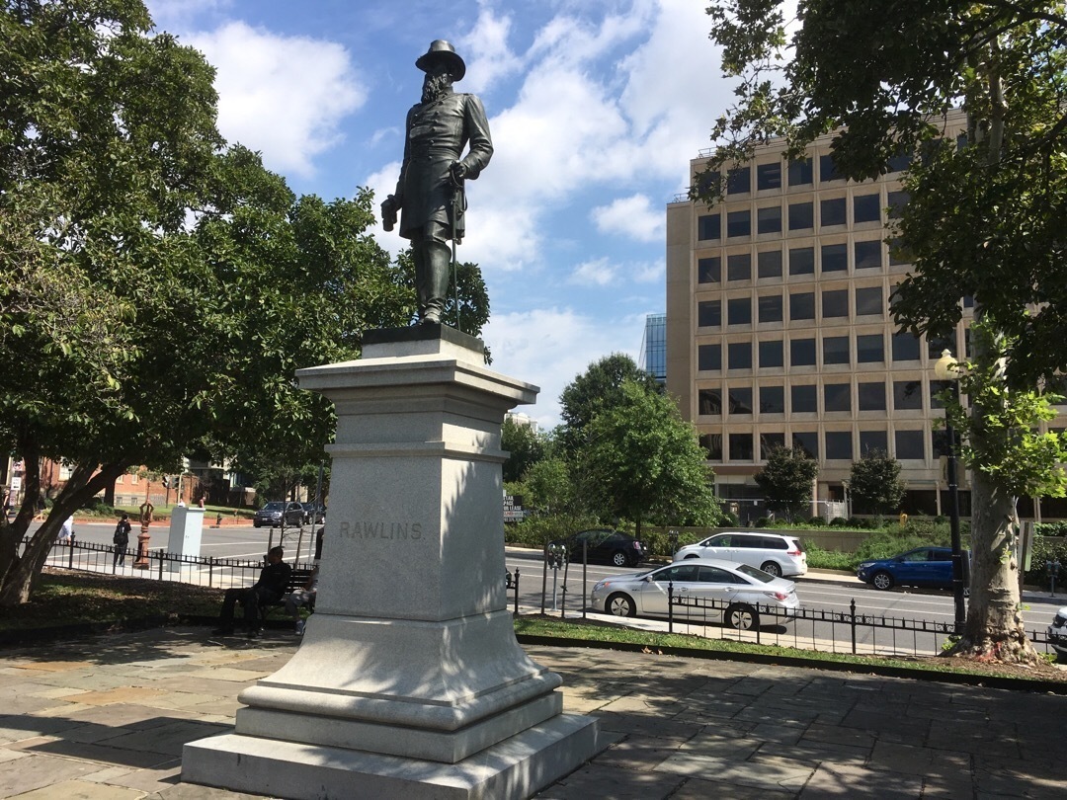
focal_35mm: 29
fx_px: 894
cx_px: 534
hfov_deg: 61.7
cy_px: 400
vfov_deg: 48.2
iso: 25
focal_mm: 4.15
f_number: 2.2
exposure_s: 1/1789
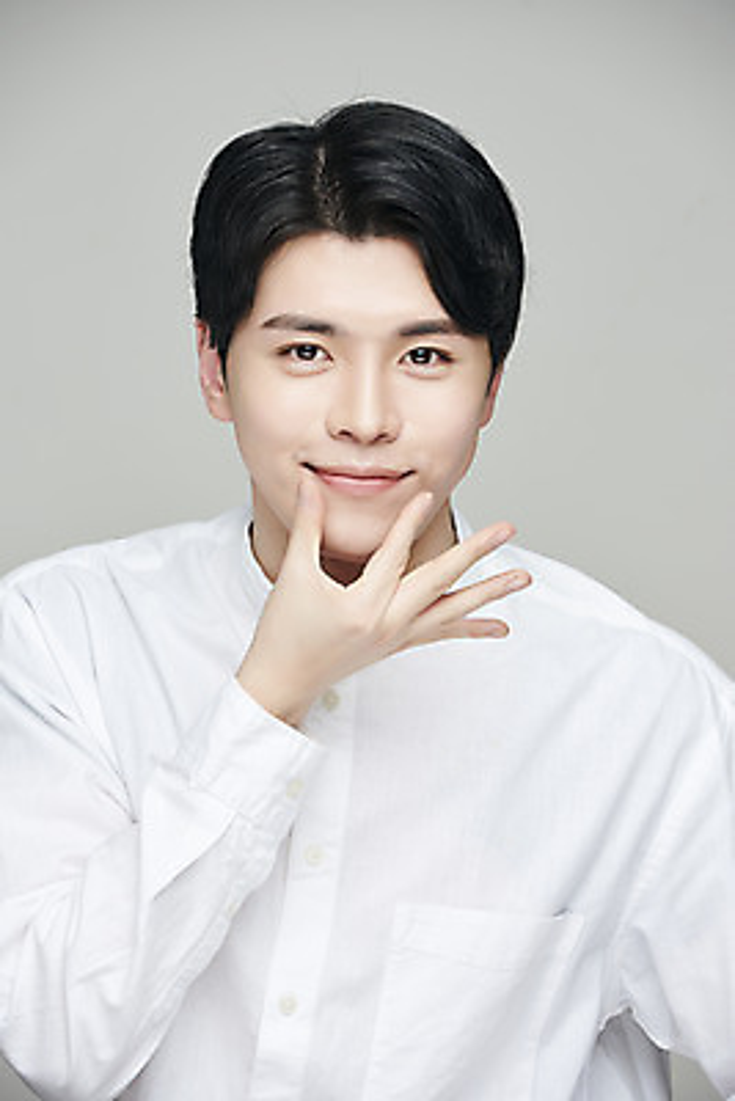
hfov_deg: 6.9
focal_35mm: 200
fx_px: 6119
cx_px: 368
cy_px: 550
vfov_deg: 10.3
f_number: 8
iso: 64
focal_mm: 200
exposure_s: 1/125
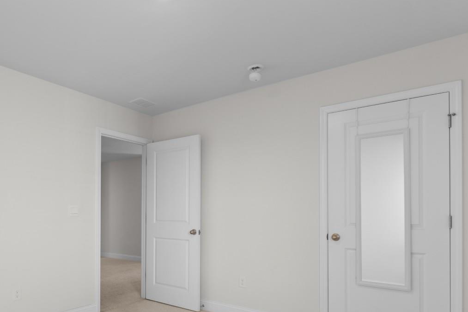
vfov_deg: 52.0
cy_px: 210
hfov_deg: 70.9
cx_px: 145
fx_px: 312
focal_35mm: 24
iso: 100
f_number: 4.5
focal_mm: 10
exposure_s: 1/2
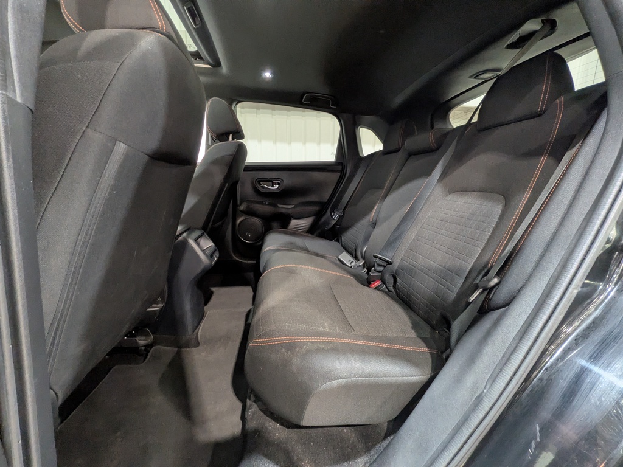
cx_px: 312
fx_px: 252
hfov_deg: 102.1
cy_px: 234
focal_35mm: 14
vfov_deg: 85.7
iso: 240
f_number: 2.2
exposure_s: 1/24
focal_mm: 1.83
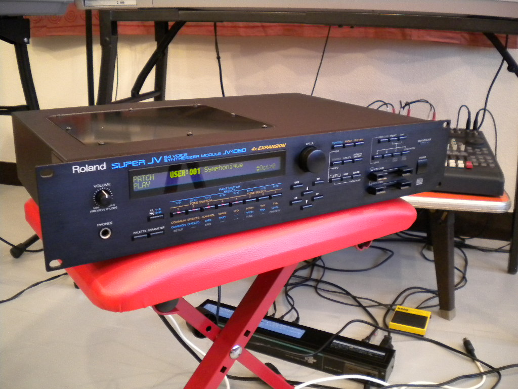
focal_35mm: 35
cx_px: 259
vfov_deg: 40.7
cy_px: 194
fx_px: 524
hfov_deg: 52.6
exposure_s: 1/8.8
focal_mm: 6.3
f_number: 3.1
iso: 509
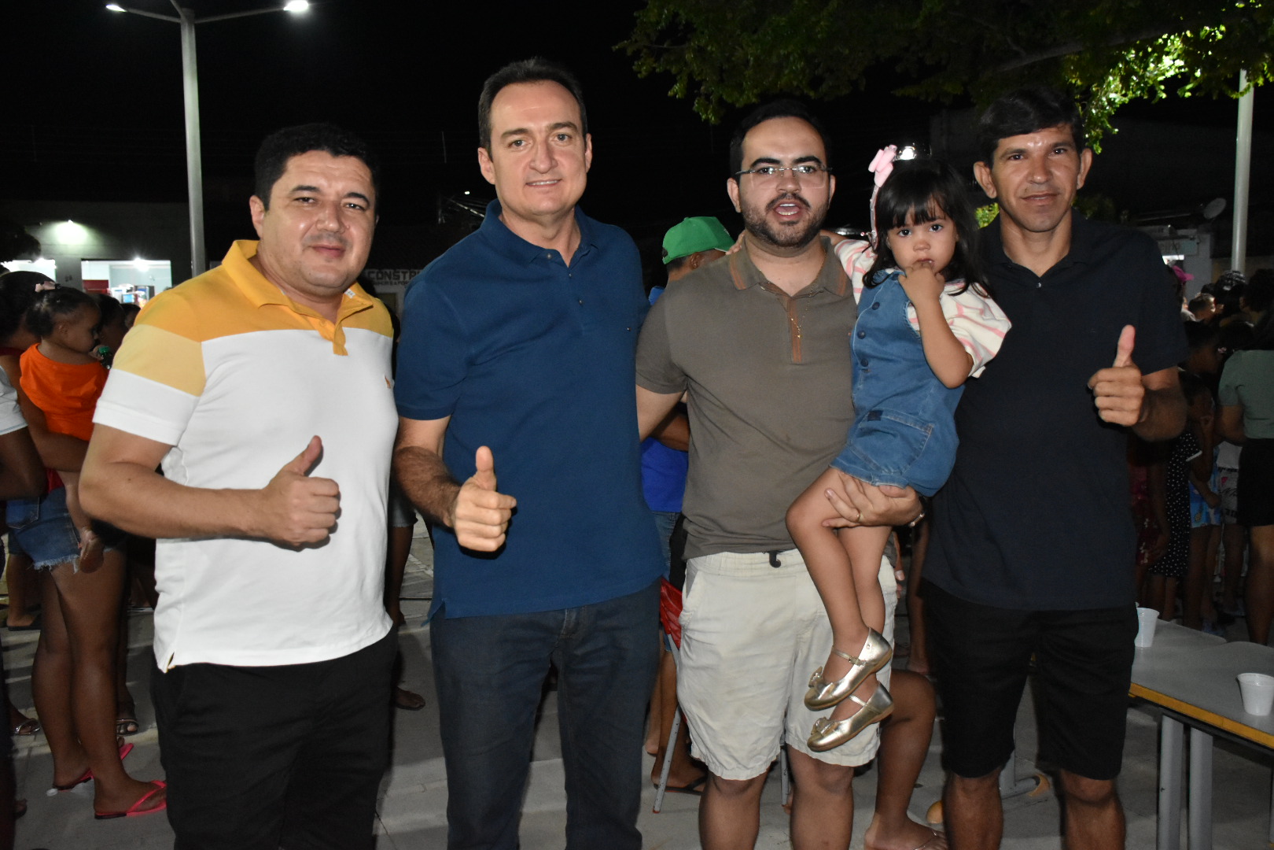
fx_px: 1062
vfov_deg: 43.6
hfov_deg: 61.9
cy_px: 425
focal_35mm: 30
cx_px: 637
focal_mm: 20
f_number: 3.5
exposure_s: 1/100
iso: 3200
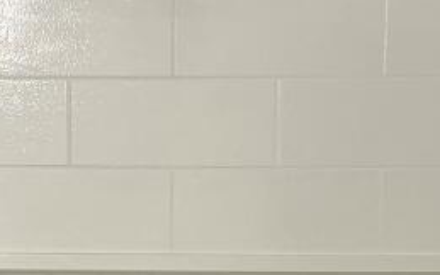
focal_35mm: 213
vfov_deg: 5.9
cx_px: 158
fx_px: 2555
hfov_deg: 9.8
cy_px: 660
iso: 64
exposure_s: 1/60
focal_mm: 5.96
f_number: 1.6
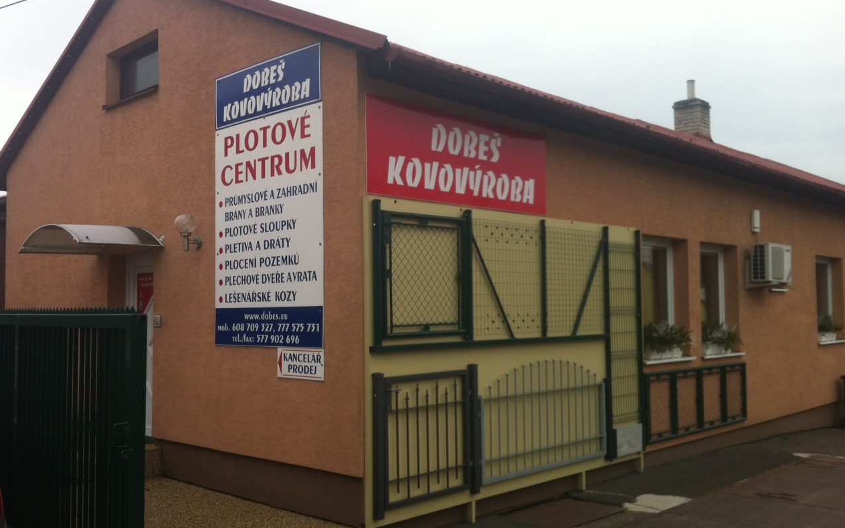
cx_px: 431
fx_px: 875
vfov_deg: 33.6
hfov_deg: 51.5
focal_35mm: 38
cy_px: 273
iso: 80
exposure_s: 1/331
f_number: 2.8
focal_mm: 3.85
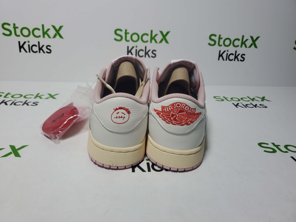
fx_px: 222
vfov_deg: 53.1
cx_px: 148
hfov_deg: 67.3
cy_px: 111
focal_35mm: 26
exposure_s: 1/701
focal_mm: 4.3
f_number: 1.5
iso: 50
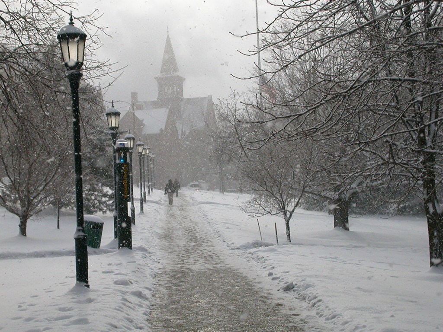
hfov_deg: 21.3
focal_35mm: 92
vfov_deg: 16.1
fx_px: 1177
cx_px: 222
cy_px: 166
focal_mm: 14
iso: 100
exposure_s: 1/1112
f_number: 4.4
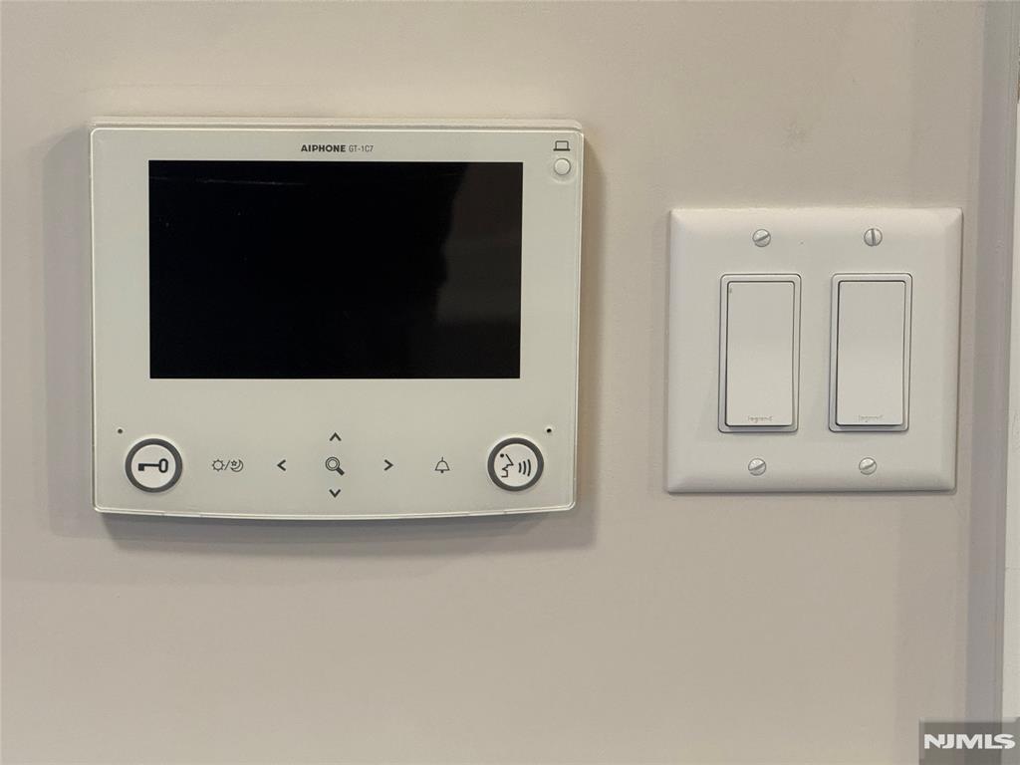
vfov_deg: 12.3
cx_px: 510
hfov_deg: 16.4
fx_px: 3536
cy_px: 382
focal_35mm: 120
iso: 320
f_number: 2.8
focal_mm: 15.66
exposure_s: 1/60
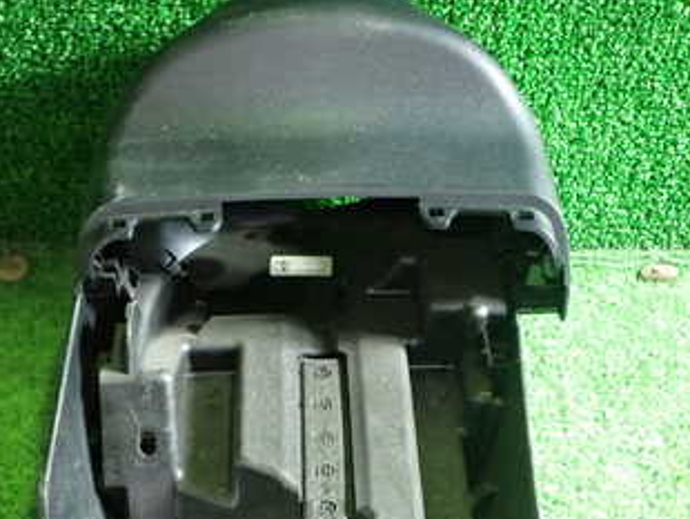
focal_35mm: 58
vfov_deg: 25.0
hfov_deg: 33.1
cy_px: 376
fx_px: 1157
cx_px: 276
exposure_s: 1/30
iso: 400
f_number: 2.3
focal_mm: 5.4
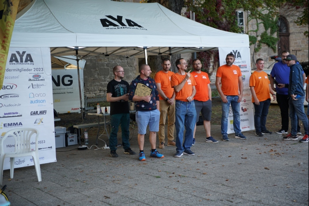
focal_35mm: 50
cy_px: 103
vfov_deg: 27.0
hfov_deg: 39.6
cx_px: 154
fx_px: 429
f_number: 2.8
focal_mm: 50
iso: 320
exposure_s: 1/200
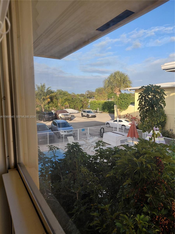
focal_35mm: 25
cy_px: 117
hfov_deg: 54.9
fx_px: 169
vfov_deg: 69.4
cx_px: 88
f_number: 1.8
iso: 50
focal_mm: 4.69
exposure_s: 1/612
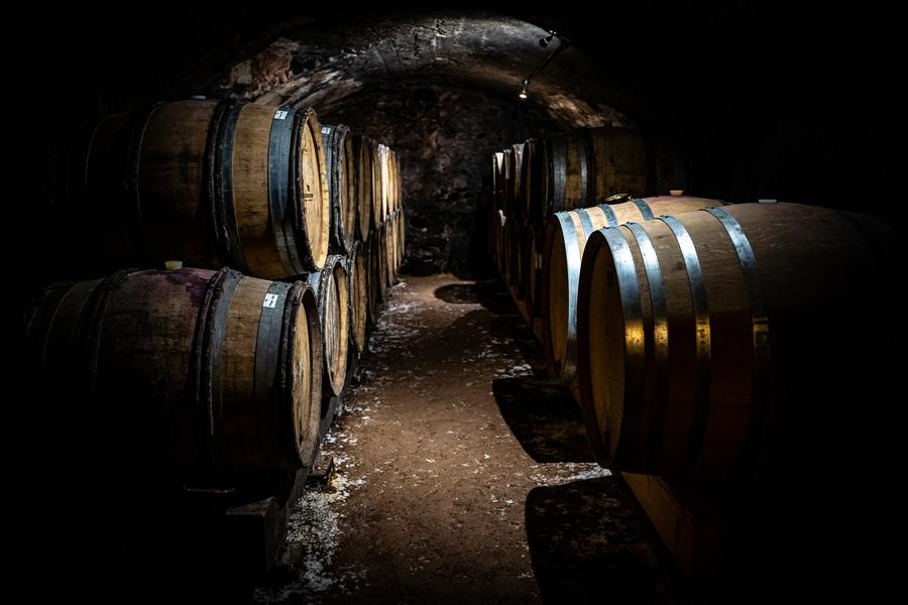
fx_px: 706
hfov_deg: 65.5
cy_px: 302
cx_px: 454
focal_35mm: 28
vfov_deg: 46.4
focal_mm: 28
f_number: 2.8
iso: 4000
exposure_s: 1/160
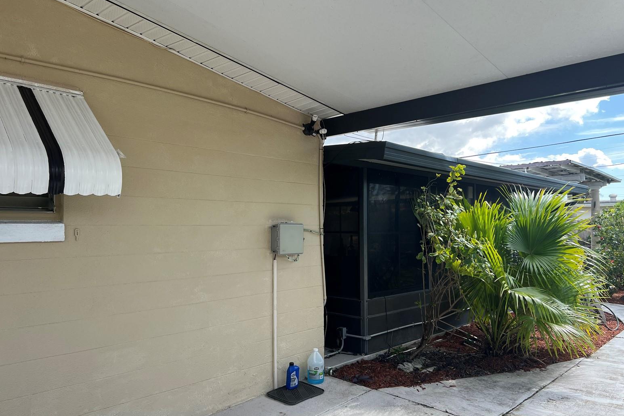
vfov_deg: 46.4
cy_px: 221
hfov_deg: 65.5
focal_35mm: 28
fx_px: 485
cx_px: 310
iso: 50
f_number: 1.5
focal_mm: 5.7
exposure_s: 1/1000
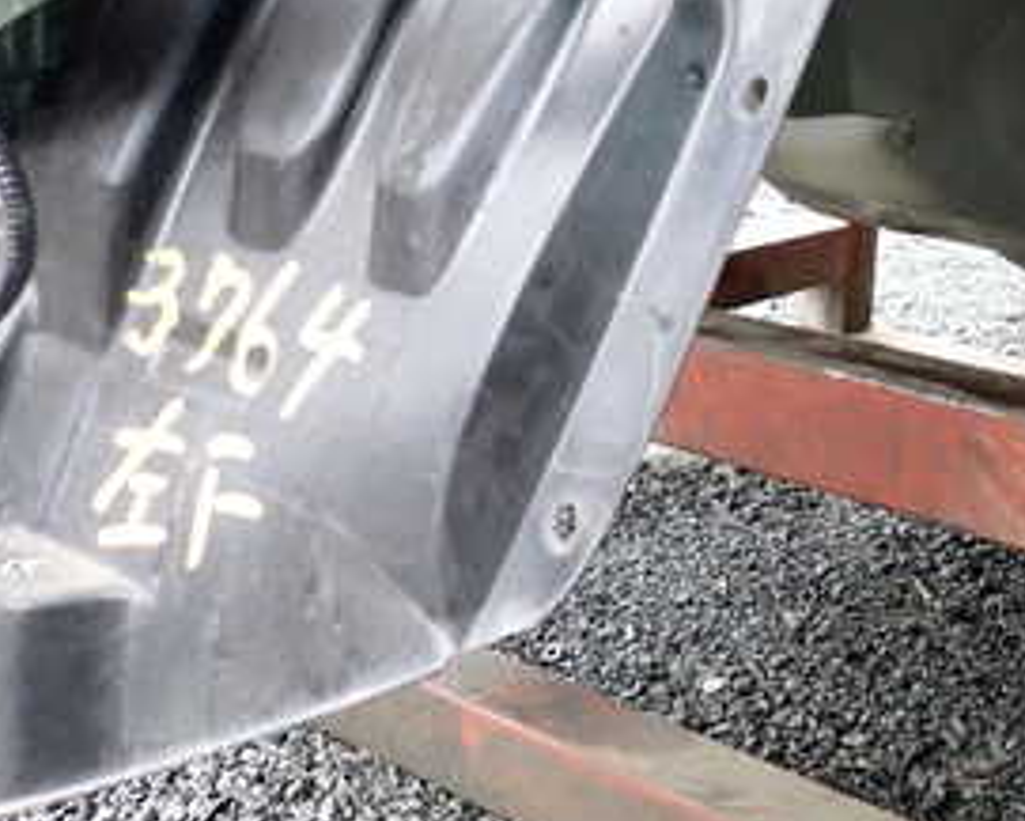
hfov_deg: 33.8
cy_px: 235
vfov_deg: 27.8
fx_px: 1639
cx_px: 809
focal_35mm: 54
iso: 200
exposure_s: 1/80
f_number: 2
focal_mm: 4.5
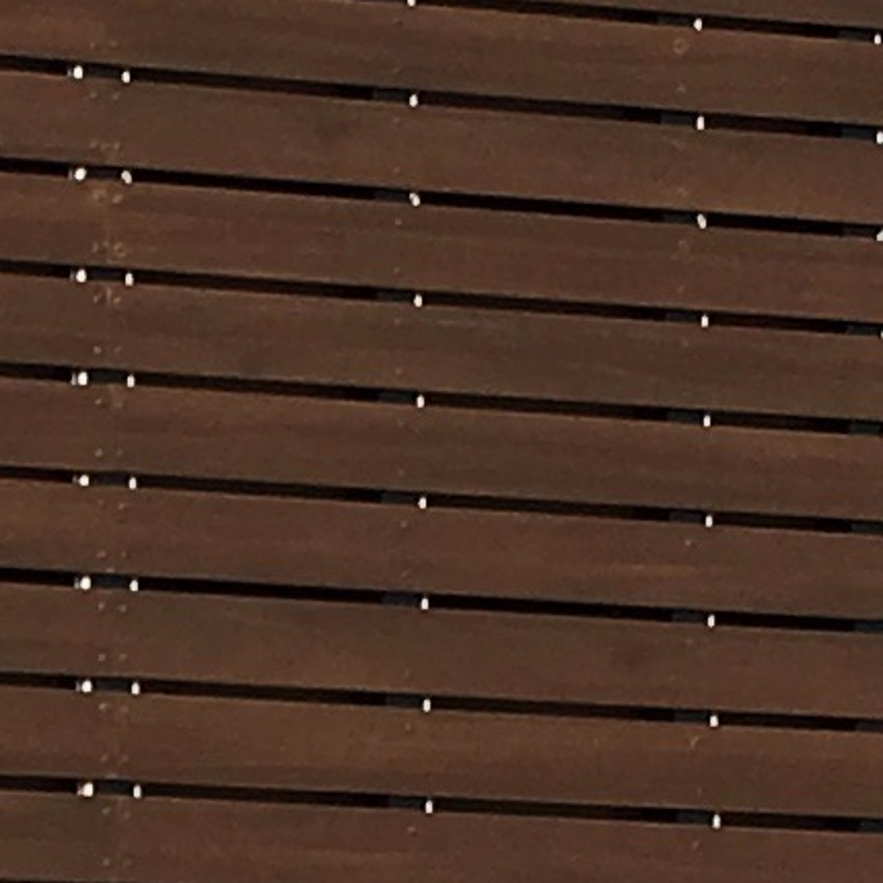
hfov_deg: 7.2
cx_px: -220
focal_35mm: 241
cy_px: 1081
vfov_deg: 7.2
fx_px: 6955
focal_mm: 4.15
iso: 25
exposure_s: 1/2137
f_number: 2.2
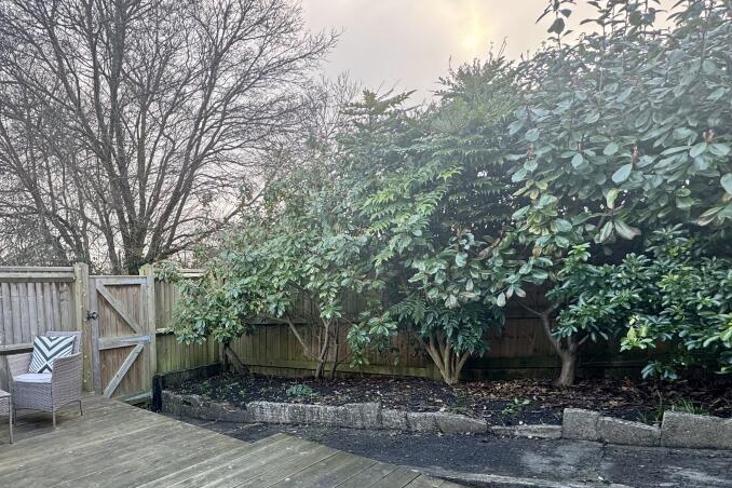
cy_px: 336
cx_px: 181
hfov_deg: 73.0
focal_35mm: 22
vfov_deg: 55.7
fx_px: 447
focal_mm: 2.22
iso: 40
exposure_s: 1/103
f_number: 2.2
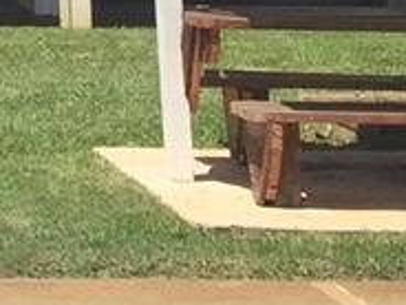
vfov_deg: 6.7
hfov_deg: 9.2
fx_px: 2369
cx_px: -406
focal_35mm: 202
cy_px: -606
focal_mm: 4.15
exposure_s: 1/2475
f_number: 2.2
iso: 32
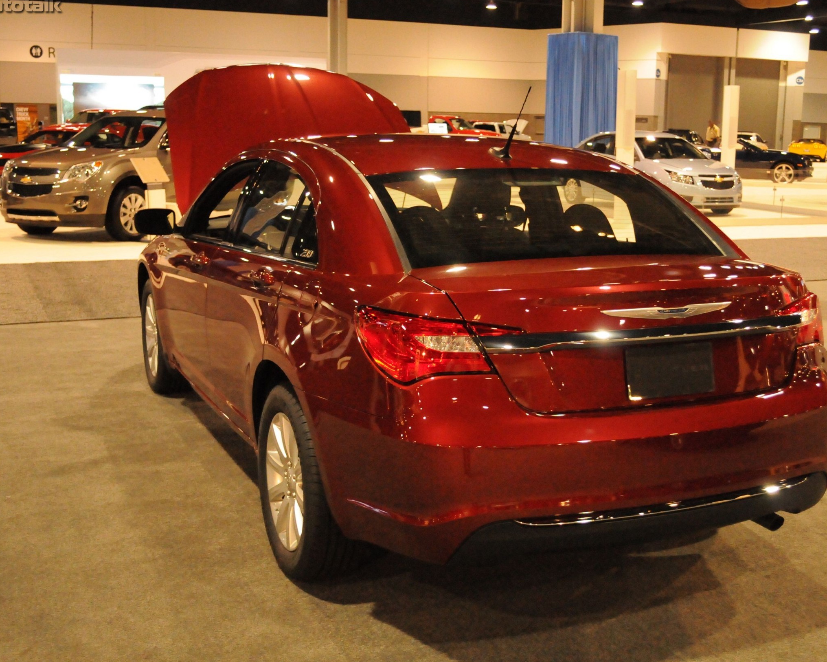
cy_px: 334
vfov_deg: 33.4
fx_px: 1101
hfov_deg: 41.0
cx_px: 480
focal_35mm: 45
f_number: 4.2
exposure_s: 1/160
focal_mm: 26
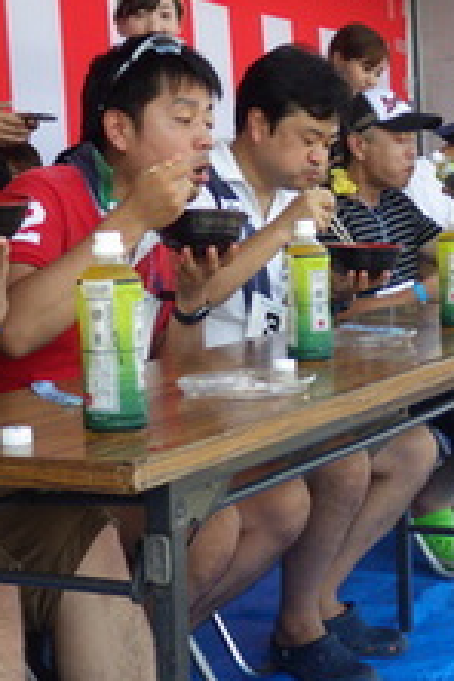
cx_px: 195
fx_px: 1343
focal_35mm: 71
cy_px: 330
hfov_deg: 19.2
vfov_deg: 28.5
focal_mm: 7.9
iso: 125
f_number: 4
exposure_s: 1/250
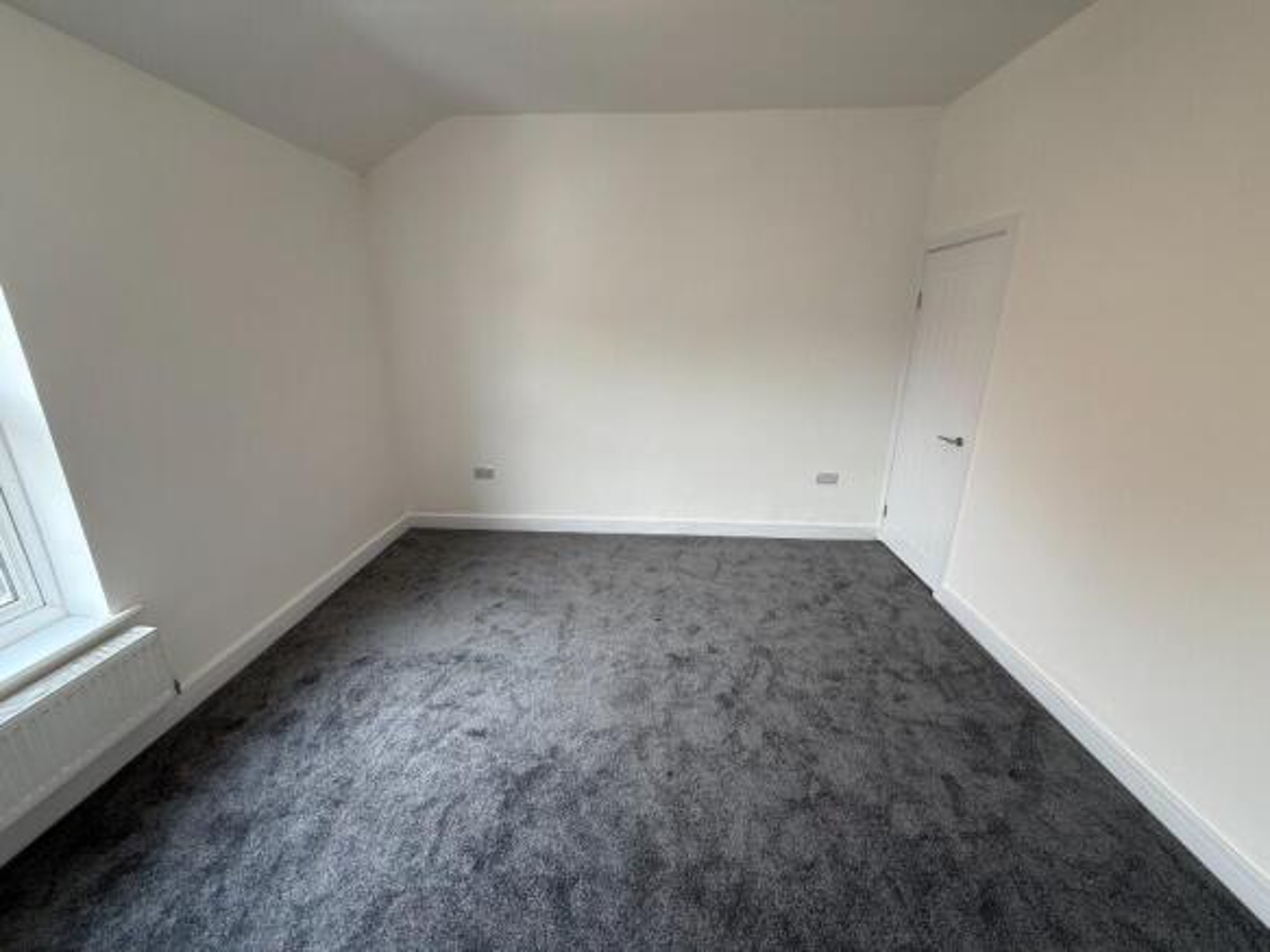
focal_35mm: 14
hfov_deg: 102.1
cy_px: 476
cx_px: 635
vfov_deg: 85.7
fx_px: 514
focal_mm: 2.22
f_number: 2.2
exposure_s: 1/100
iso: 64
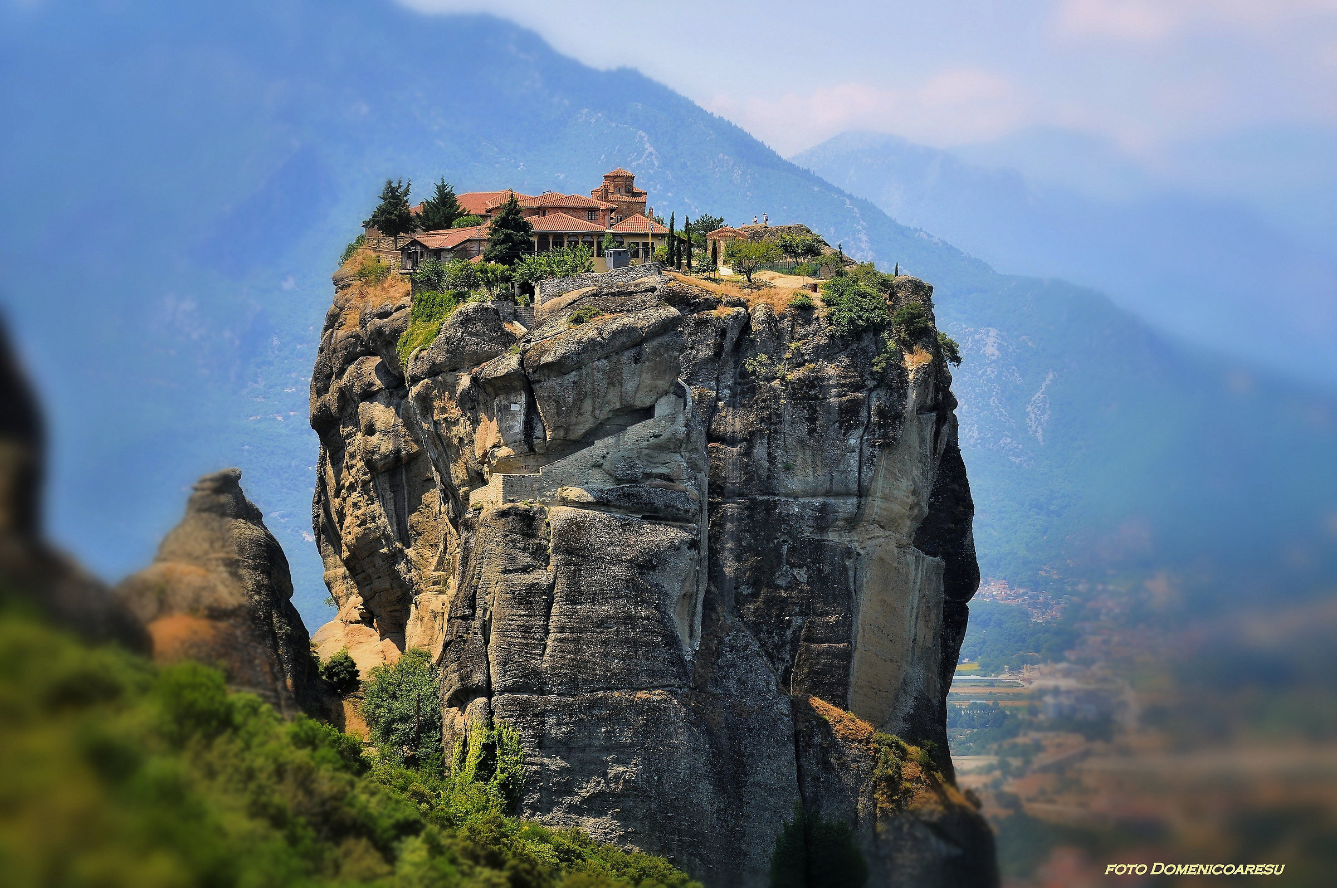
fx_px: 3895
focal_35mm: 105
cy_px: 444
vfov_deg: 13.0
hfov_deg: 19.5
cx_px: 668
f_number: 7.1
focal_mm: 70
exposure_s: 1/200
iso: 200
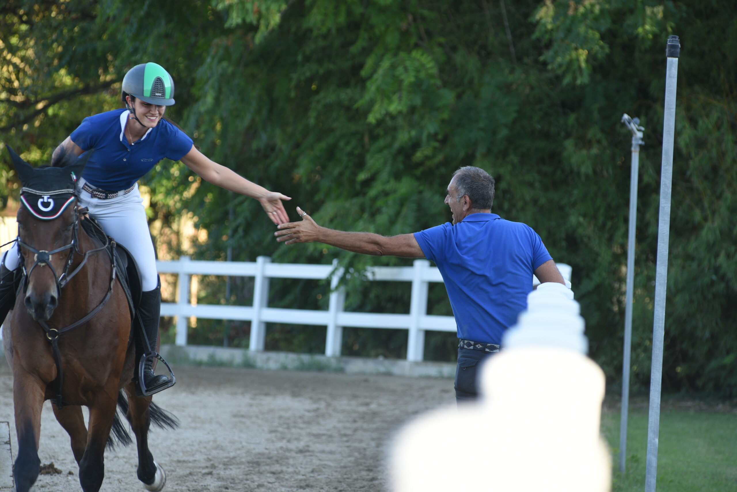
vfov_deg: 6.9
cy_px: 246
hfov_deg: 10.3
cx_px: 368
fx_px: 4096
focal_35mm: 200
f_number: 5.6
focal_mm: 200
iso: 400
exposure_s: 1/250
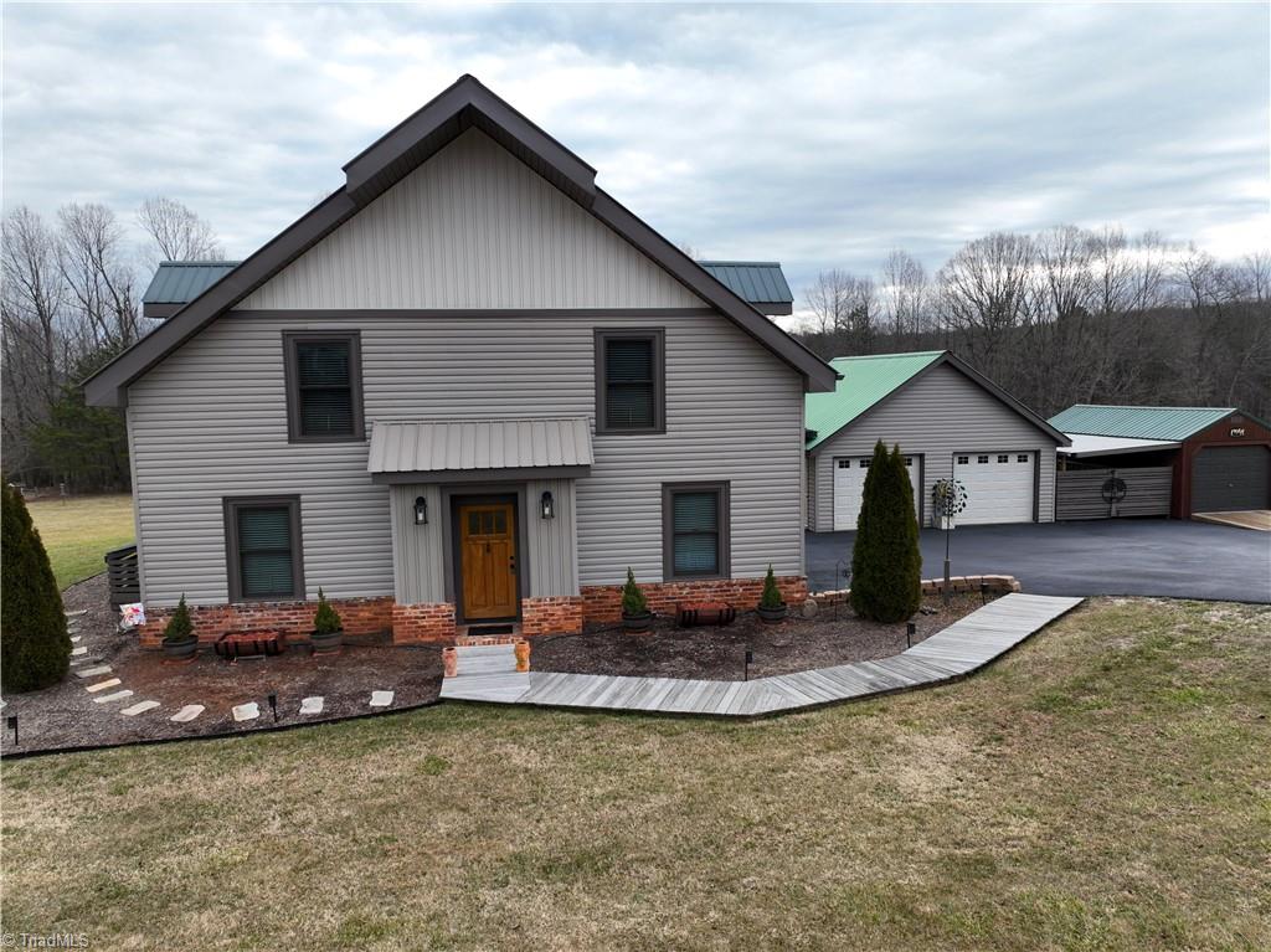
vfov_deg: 56.8
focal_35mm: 24
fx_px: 881
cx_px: 636
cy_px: 476
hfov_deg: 71.6
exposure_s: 1/120
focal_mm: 12.3
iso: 200
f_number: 2.8
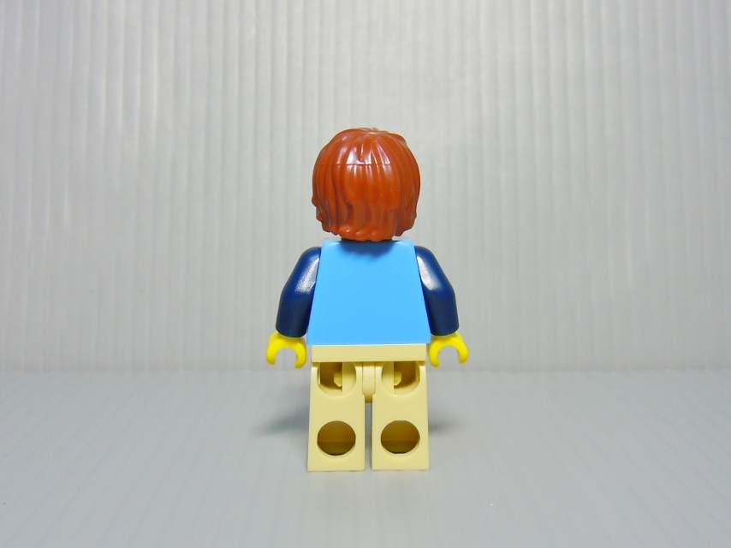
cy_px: 274
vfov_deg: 46.8
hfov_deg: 60.0
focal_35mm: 30
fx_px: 633
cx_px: 366
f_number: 3.5
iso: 100
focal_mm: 5.4
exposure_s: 1/15
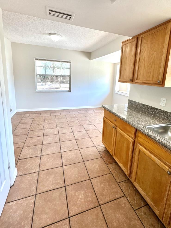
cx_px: 93
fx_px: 112
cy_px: 98
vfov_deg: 90.4
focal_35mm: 17
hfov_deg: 74.6
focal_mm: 2.22
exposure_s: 1/120
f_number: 2.2
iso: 100
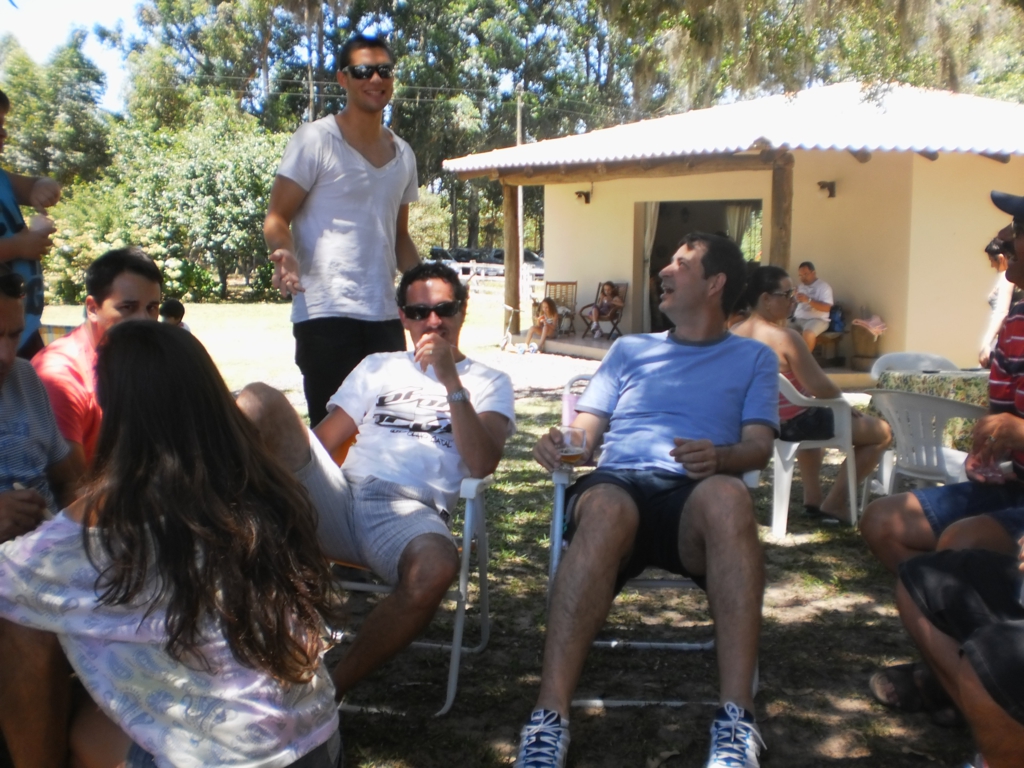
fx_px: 1065
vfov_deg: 39.7
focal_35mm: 36
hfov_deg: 51.4
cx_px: 512
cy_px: 384
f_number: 3.1
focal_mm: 6.3
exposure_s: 1/200
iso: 100
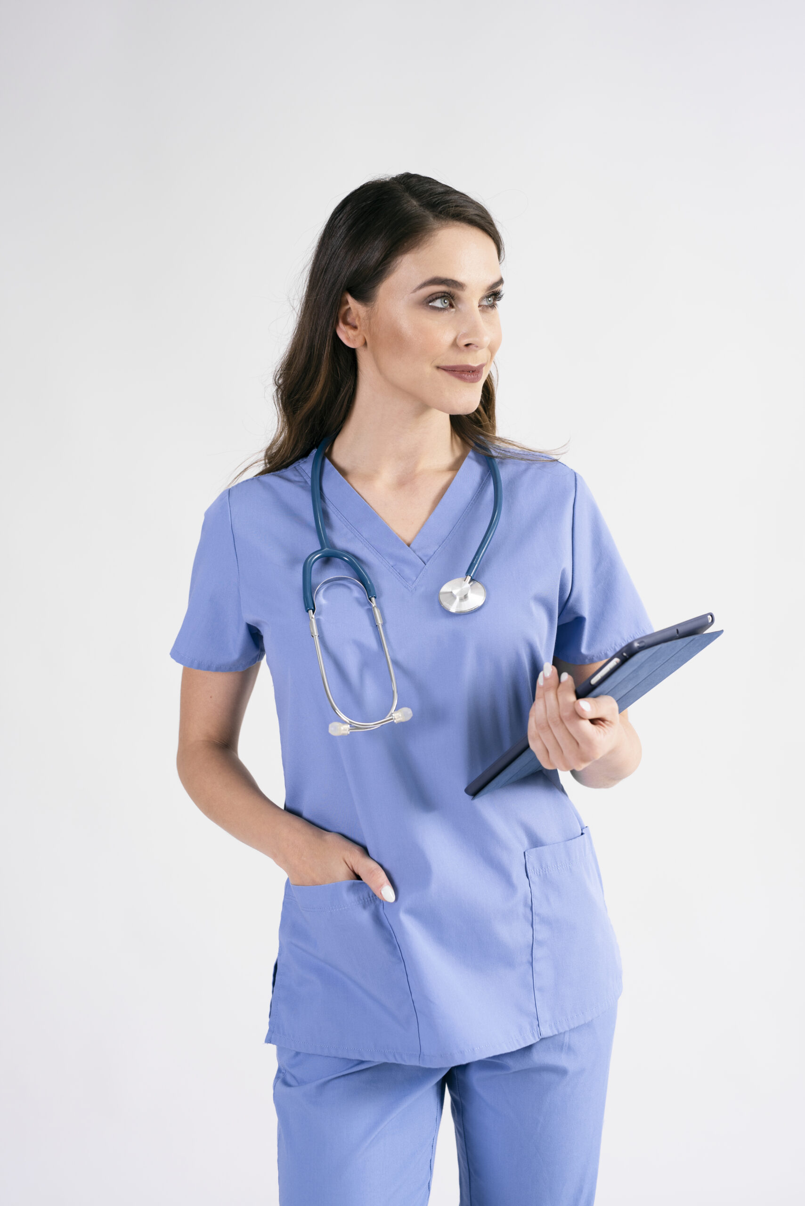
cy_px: 603
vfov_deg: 39.6
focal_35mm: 50
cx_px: 402
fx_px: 1675
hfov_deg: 27.0
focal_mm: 50
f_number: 3.5
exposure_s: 1/125
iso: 125
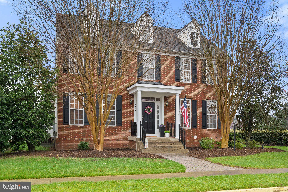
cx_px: 144
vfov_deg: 37.8
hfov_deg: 54.4
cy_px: 96
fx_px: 280
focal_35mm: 35
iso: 500
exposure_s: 1/60
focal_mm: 35
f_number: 9
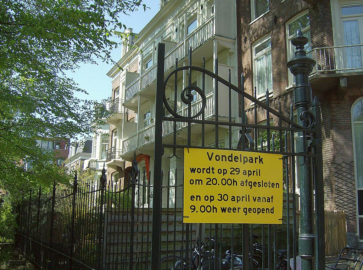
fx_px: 398
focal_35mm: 38
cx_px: 182
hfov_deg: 49.1
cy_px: 135
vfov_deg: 37.6
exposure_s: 1/309
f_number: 4.8
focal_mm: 6.4
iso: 100
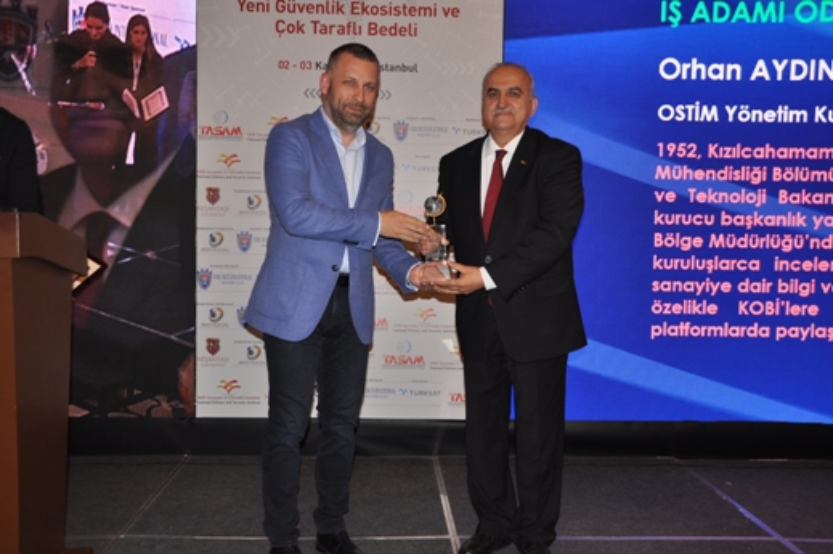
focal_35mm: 39
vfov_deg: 34.1
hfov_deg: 49.6
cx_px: 416
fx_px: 902
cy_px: 277
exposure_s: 1/60
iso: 320
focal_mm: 26
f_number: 4
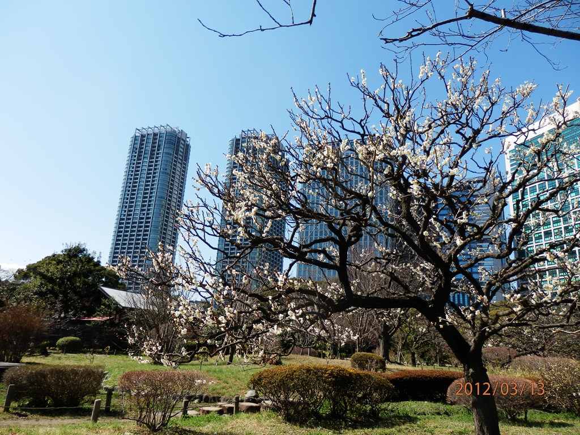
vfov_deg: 54.9
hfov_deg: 69.4
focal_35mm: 25
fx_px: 419
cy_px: 218
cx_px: 290
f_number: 3
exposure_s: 1/1000
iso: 80
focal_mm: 4.5
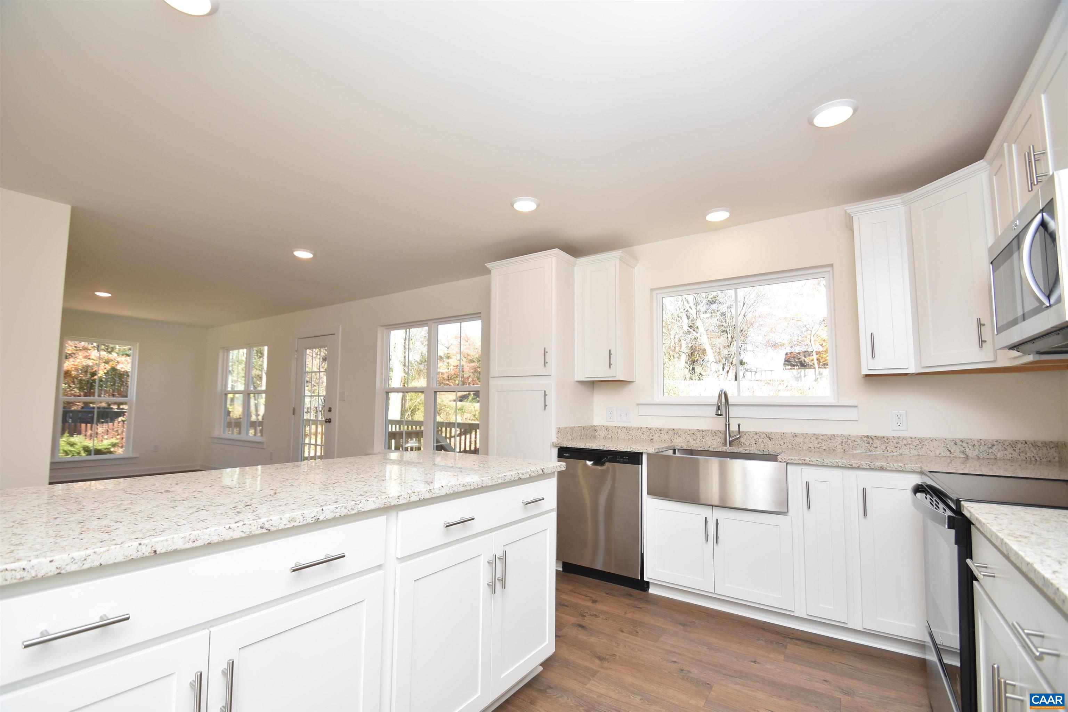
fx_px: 445
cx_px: 534
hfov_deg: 100.4
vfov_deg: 77.3
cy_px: 356
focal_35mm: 15
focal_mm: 10
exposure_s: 1/125
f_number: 5.6
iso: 200
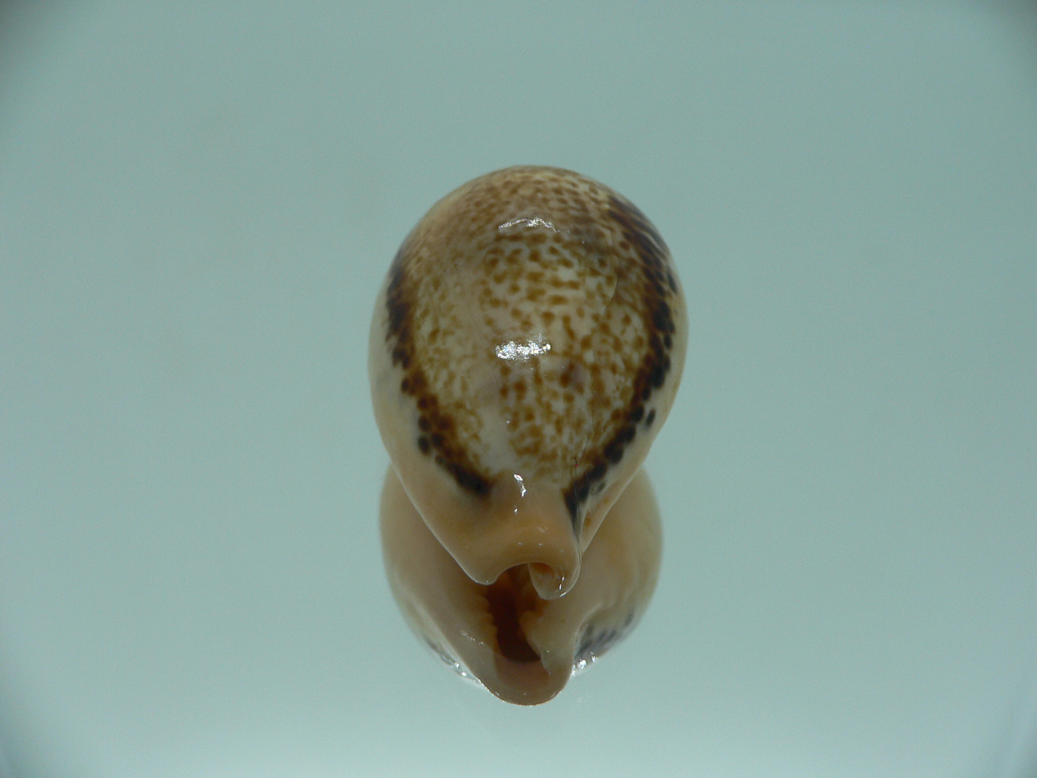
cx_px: 518
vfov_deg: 40.7
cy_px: 389
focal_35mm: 35
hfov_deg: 52.6
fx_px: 1049
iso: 80
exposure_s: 1/60
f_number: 2.8
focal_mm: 4.6
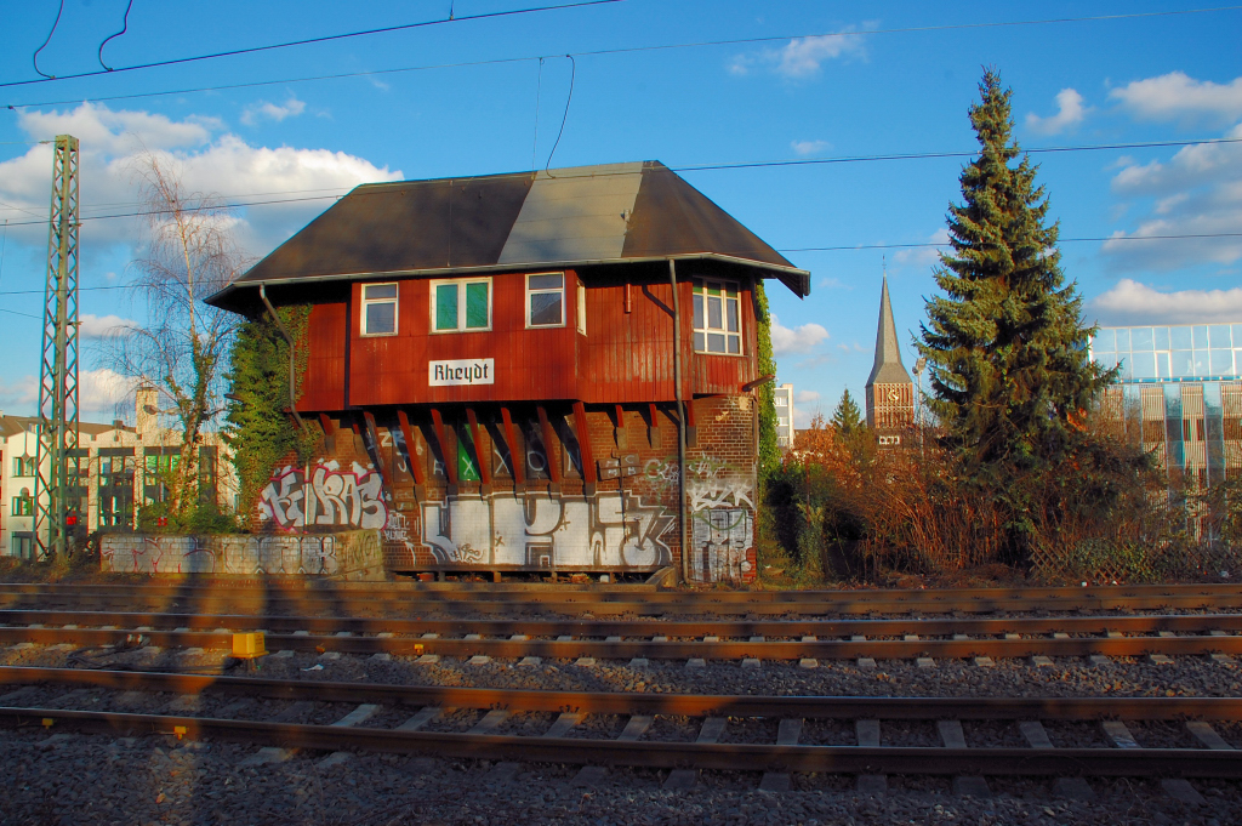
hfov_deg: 67.4
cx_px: 621
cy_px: 413
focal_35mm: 27
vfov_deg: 47.9
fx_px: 931
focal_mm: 18
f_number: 13
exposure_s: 1/100
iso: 200
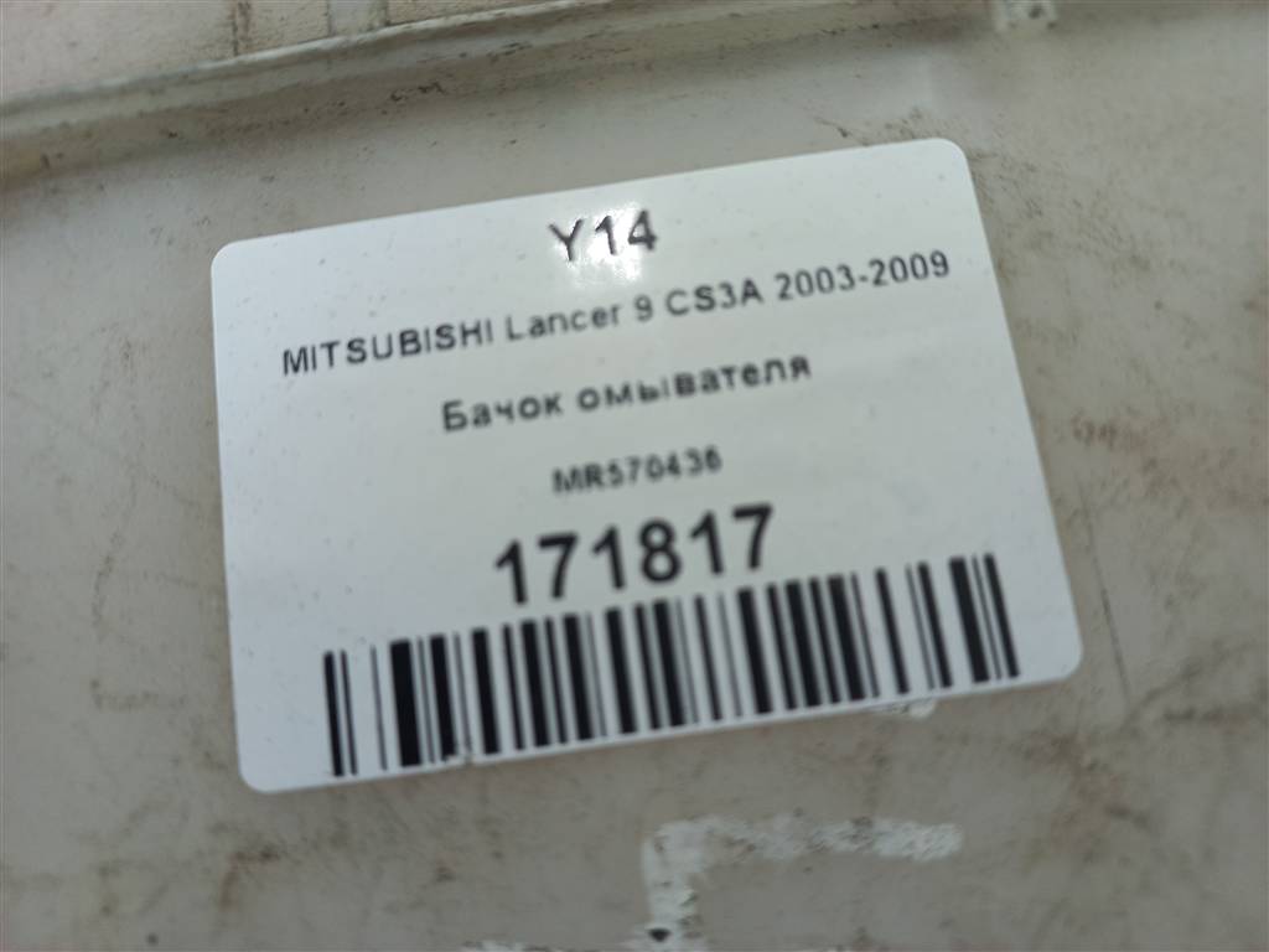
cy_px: 476
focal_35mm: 25
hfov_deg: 69.4
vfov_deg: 54.9
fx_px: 916
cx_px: 634
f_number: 1.8
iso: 50
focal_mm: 4.6
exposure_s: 1/50
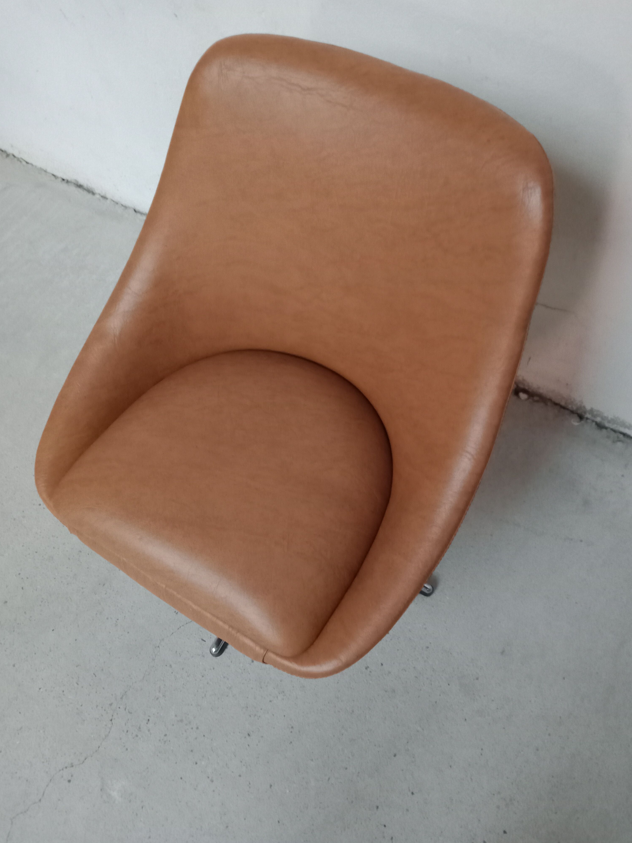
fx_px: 682
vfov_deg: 63.4
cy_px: 421
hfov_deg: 49.7
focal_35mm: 28
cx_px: 322
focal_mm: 3.54
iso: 1637
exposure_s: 1/25
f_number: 2
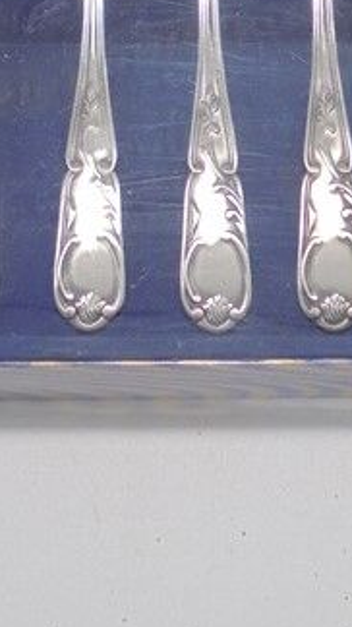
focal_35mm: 103
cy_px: 67
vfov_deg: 20.4
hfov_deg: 11.7
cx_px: 249
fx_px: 1711
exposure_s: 1/60
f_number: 4
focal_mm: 6.1
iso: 100
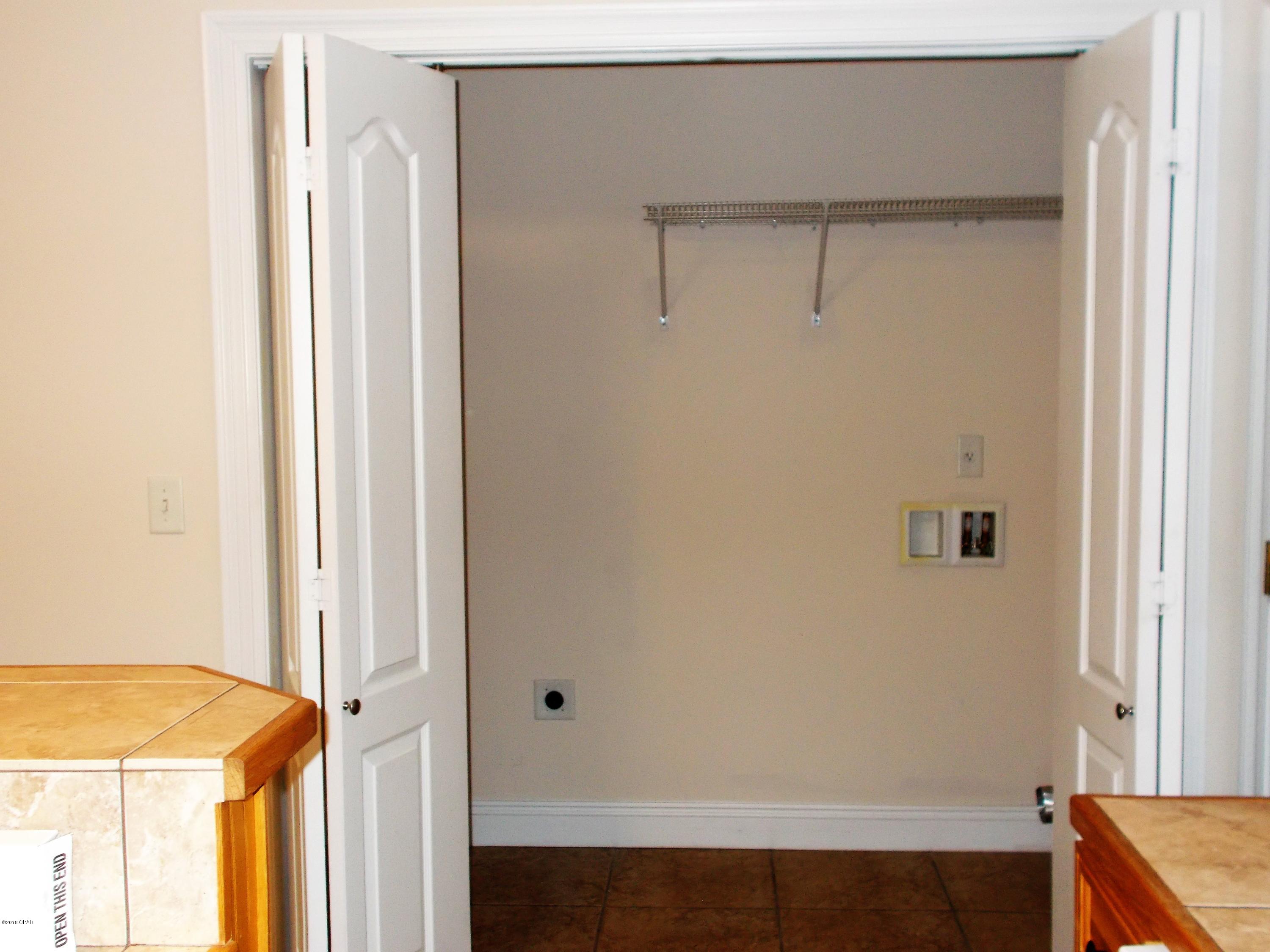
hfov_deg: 47.9
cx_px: 635
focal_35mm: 39
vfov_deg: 36.8
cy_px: 476
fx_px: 1431
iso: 220
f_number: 3.9
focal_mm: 6.9
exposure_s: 1/30
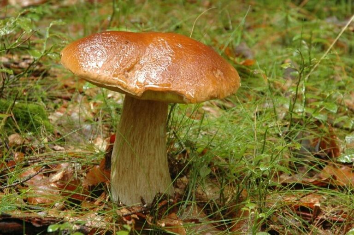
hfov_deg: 19.5
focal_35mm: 105
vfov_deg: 13.0
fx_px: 1031
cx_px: 177
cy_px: 118
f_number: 5
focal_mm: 70
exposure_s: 1/5
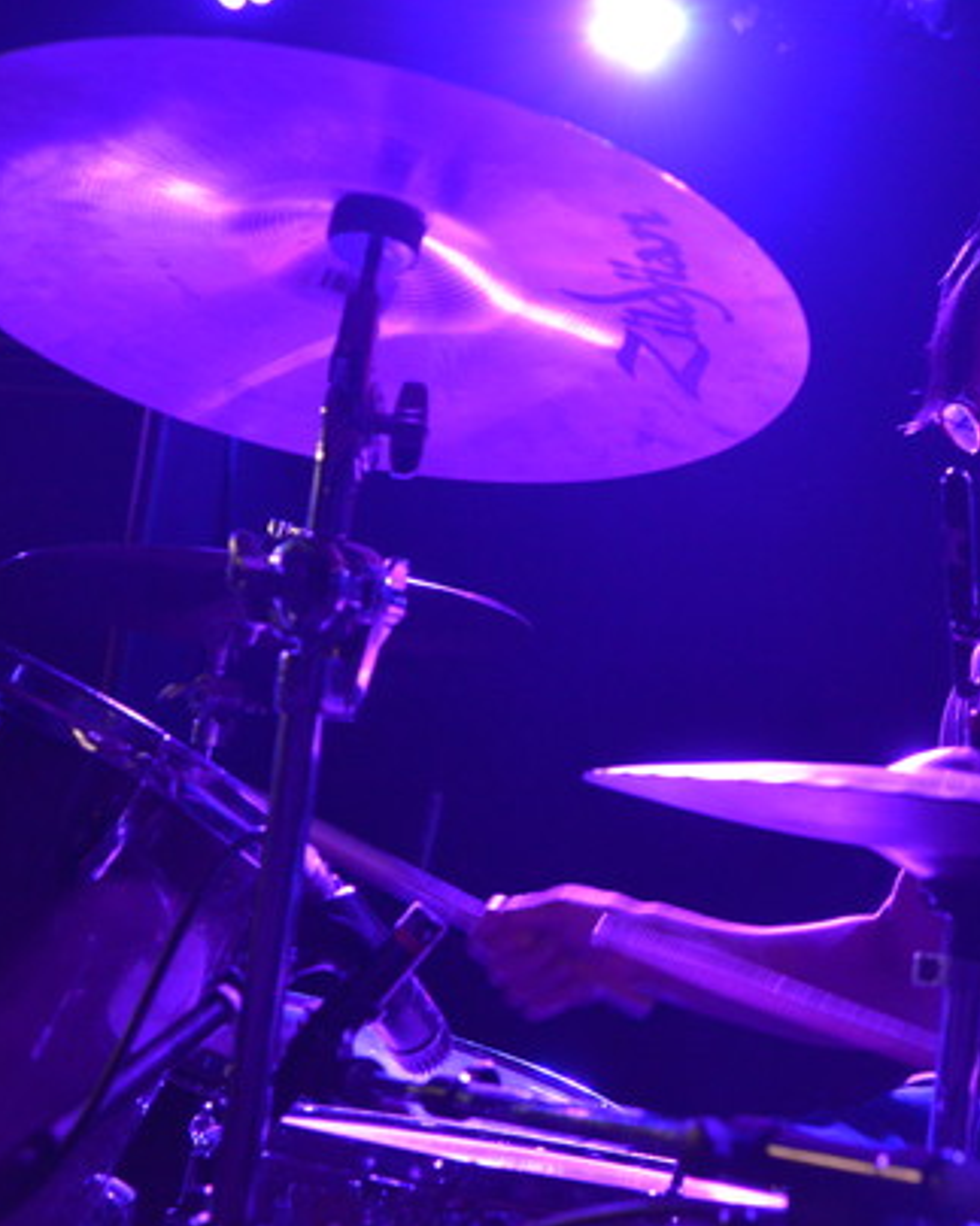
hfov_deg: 19.4
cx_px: 810
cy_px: 611
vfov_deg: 24.4
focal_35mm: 78
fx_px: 2829
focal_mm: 55
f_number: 5.6
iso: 2500
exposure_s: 1/160
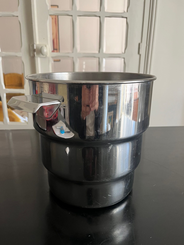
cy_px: 122
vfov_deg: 67.3
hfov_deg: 53.1
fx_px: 184
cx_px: 92
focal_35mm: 26
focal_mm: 5.1
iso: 125
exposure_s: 1/91
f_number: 1.6
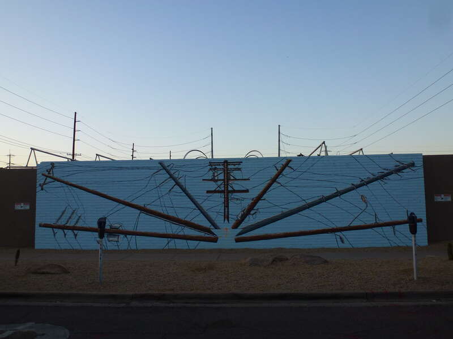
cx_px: 226
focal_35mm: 29
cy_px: 170
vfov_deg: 48.2
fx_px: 380
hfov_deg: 61.7
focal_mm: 5
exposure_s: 1/100
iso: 100
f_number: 3.5
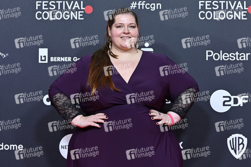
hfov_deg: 28.9
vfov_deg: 19.4
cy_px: 84
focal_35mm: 70
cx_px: 126
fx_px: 488
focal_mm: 70
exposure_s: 1/200
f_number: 4
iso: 800
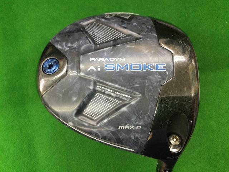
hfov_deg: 58.4
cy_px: 86
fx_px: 205
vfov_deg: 45.4
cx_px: 114
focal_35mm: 31
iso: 100
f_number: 2.4
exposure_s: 1/30
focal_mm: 3.3
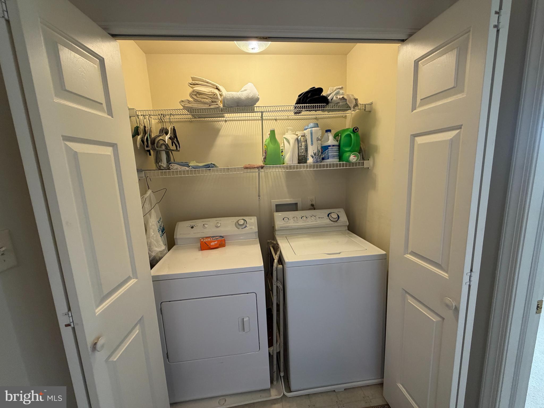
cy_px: 204
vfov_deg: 85.7
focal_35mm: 14
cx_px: 272
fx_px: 220
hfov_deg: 102.1
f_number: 2.2
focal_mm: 2.22
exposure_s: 1/60
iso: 200
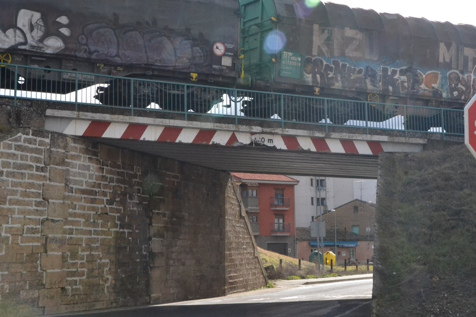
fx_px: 793
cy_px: 135
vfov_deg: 22.6
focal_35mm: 60
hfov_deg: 33.3
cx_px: 198
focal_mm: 28
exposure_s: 1/1250
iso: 3200
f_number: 18
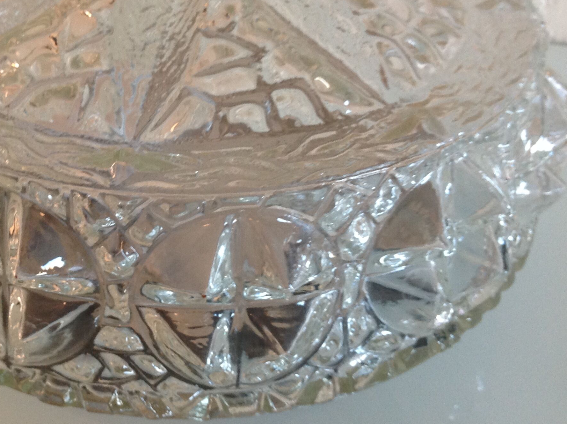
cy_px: 163
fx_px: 834
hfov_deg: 37.0
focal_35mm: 51
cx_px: 175
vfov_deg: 28.4
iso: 125
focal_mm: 4.28
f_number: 2.4
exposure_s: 1/17
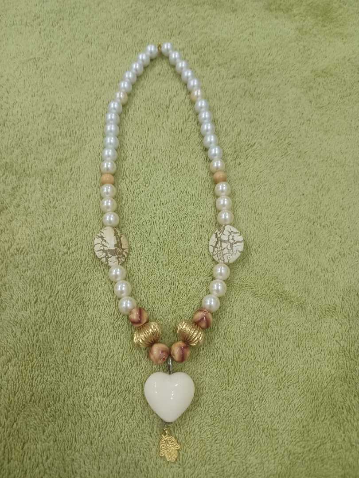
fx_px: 346
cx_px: 180
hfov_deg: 54.9
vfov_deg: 69.4
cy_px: 239
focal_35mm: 25
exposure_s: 1/25
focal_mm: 4.6
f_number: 1.8
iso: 640
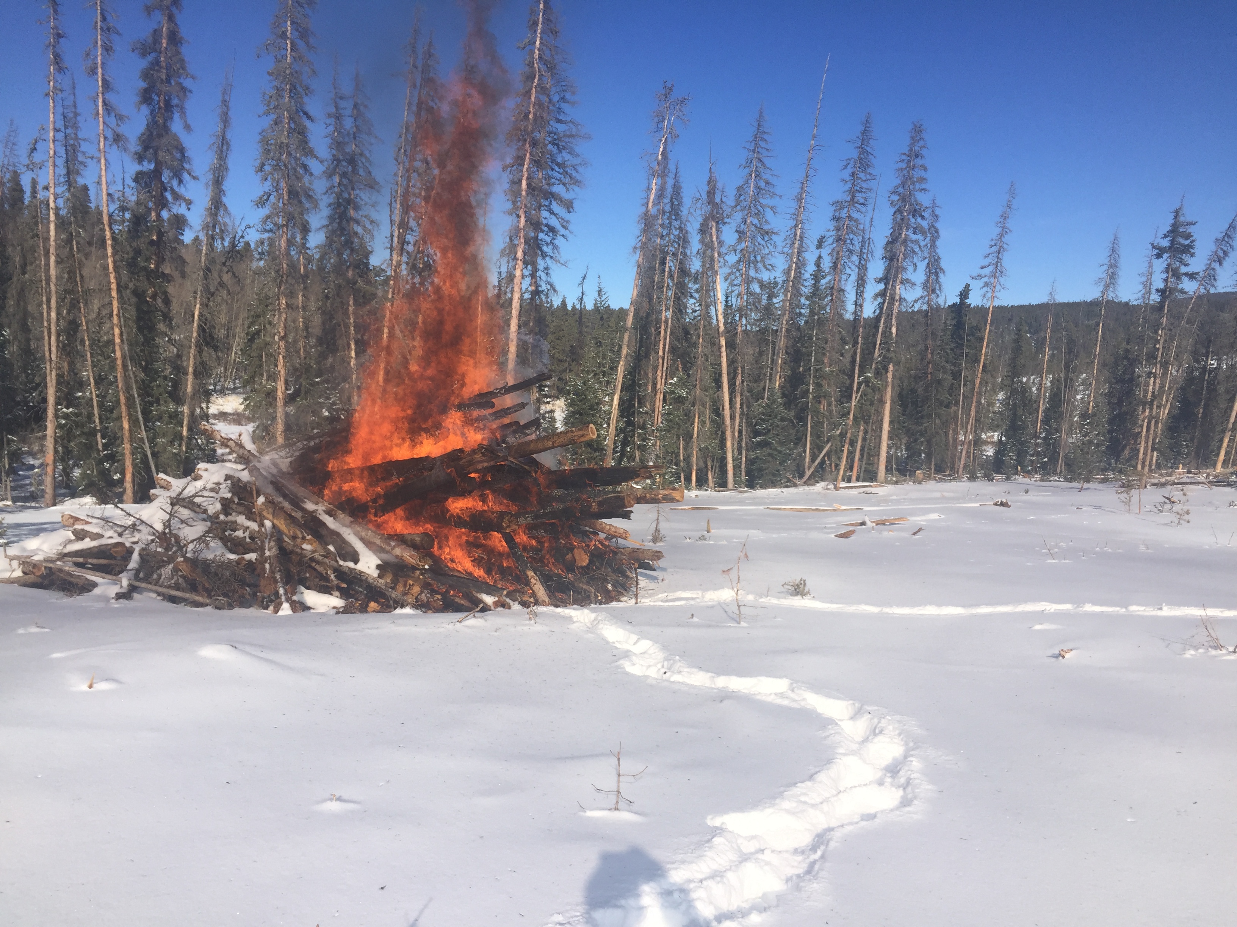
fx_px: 1036
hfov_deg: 61.7
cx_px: 618
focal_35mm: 29
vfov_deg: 48.2
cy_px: 464
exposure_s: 1/2825
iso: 32
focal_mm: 4.15
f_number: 2.2
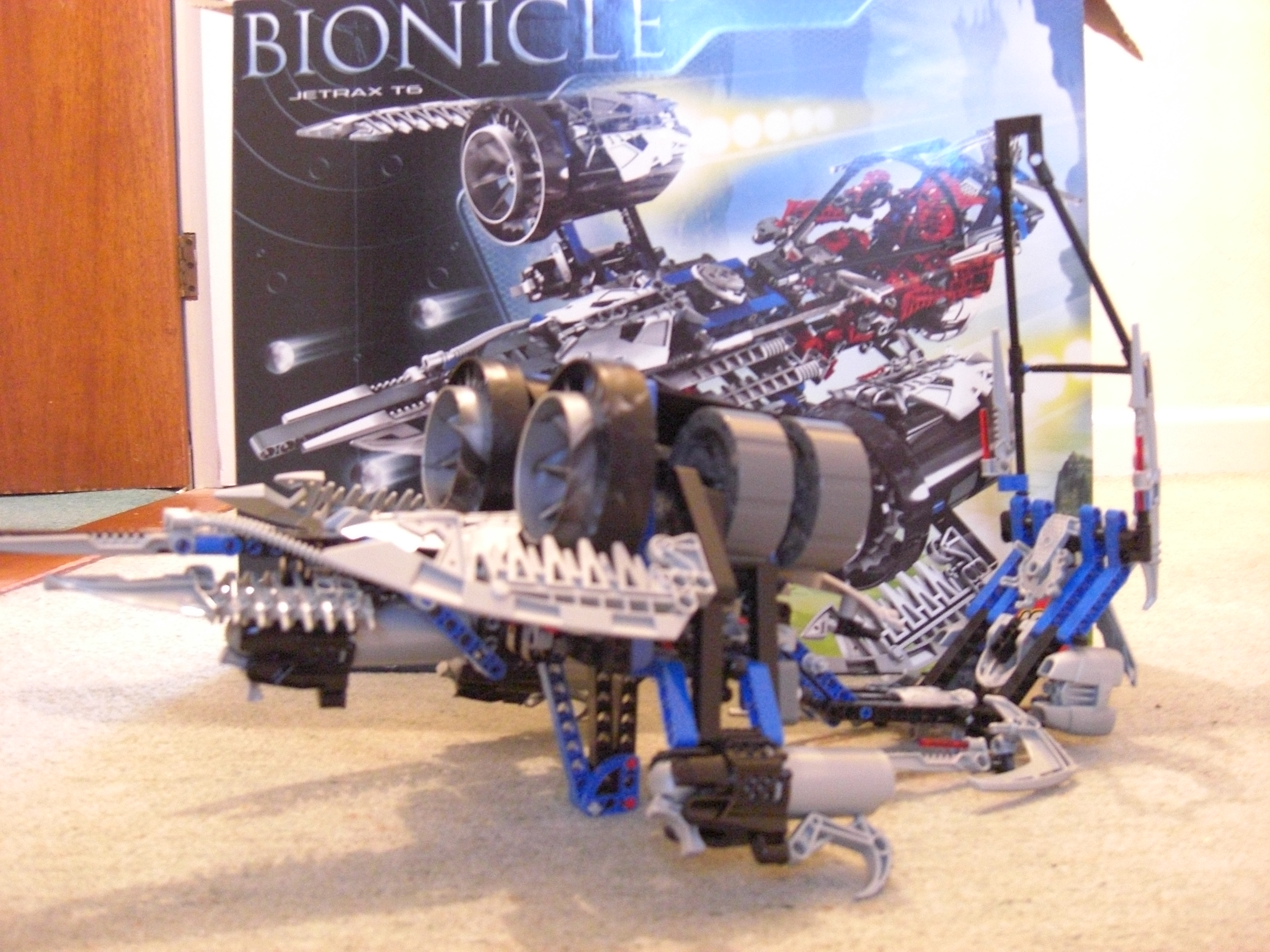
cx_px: 635
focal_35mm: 38
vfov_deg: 37.7
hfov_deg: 49.0
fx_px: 1394
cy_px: 476
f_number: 2.8
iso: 800
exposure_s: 1/10
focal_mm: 7.9
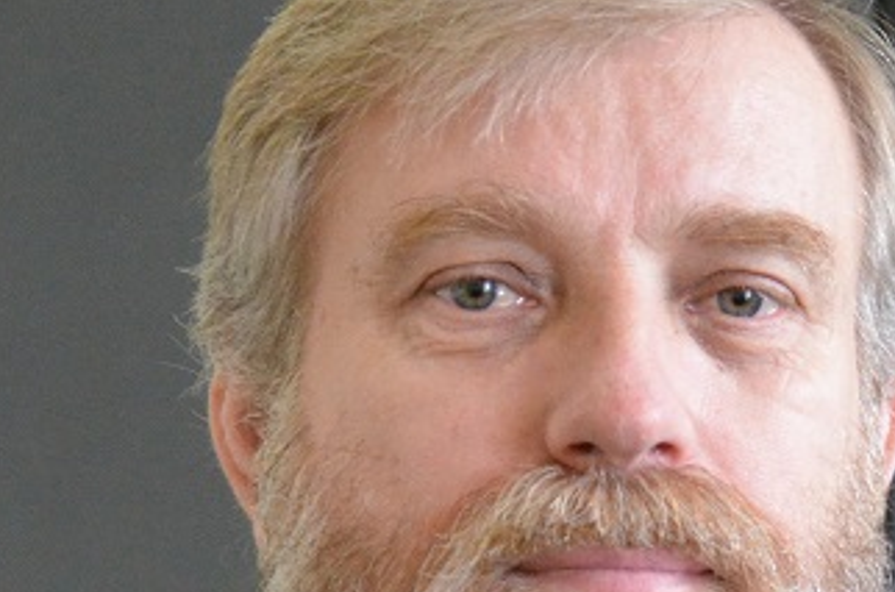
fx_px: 6646
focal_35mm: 268
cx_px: 789
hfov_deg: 7.7
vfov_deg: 5.1
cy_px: 673
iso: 3200
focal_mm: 48
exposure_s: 1/20
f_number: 4.8
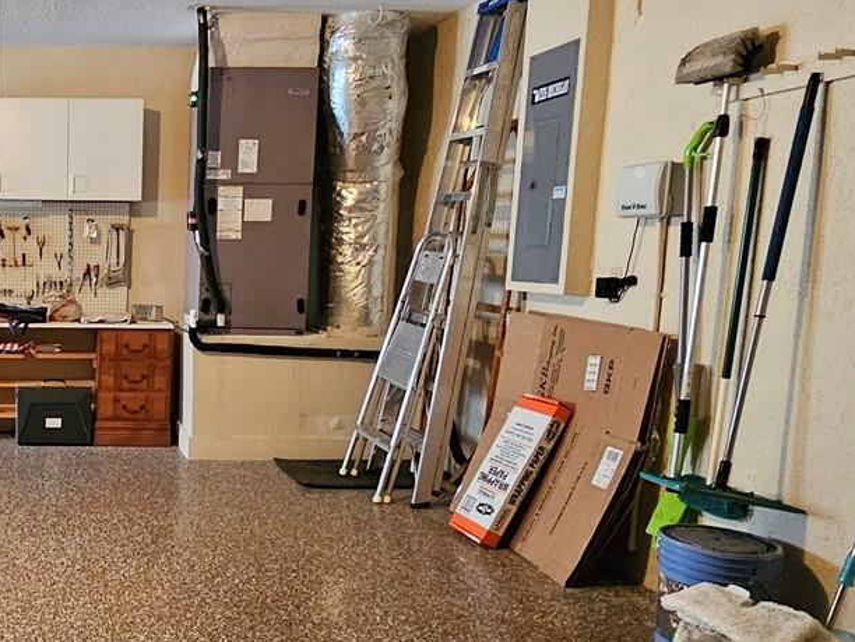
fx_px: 840
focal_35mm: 34
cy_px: 390
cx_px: 20
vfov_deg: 41.6
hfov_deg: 46.2
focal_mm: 2.2
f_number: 2.2
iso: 1250
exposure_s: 1/24
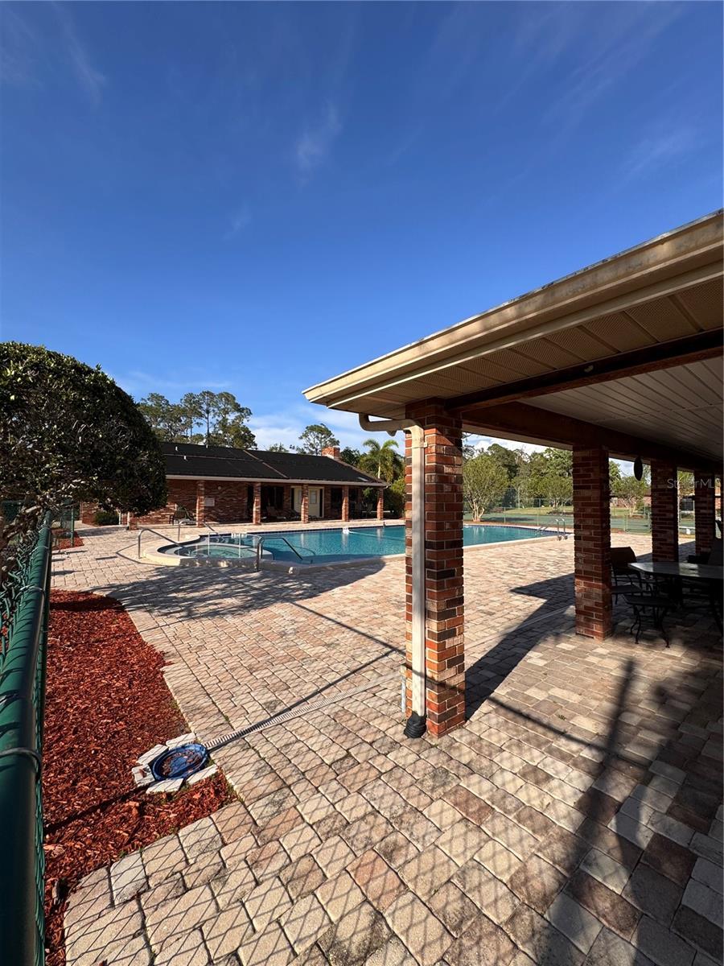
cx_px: 362
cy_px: 483
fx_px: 390
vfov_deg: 102.1
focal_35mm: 14
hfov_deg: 85.7
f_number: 2.2
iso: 50
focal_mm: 2.22
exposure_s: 1/2083
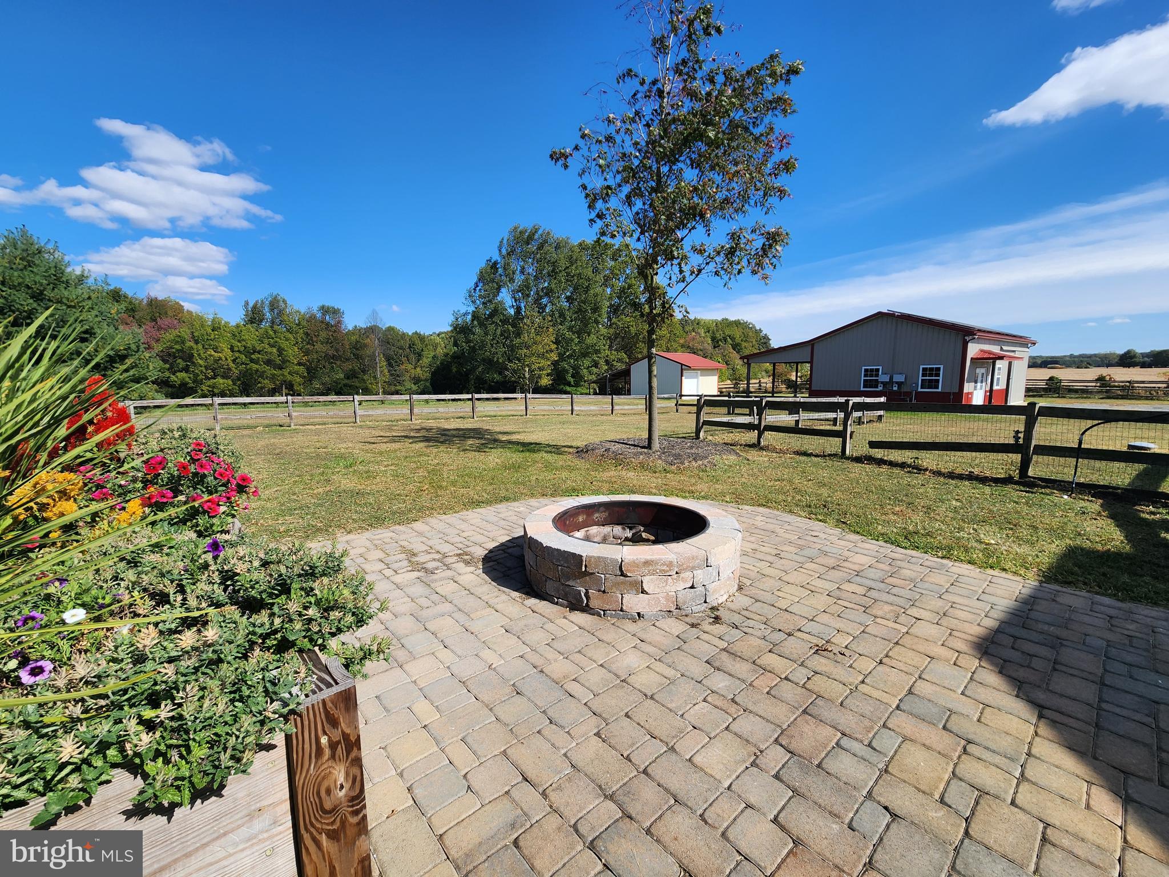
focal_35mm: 13
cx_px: 584
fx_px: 439
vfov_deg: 89.9
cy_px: 438
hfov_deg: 106.2
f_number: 2.2
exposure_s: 1/1799
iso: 50
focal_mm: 2.2
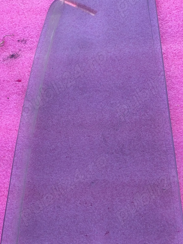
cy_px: 211
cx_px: 111
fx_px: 395
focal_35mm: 56
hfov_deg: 26.0
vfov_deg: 32.9
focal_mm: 4.71
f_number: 1.7
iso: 144
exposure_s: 1/272
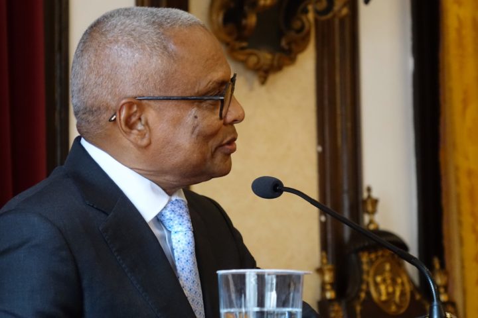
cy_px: 159
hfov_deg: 15.2
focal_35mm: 135
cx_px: 239
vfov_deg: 10.2
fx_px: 1792
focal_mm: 49.44
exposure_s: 1/250
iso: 2000
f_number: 4
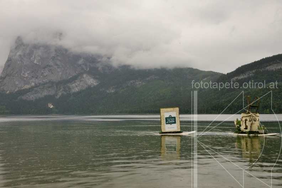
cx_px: 141
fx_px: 274
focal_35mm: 35
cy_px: 94
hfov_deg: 54.4
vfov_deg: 37.9
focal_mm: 35
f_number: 22
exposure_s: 1/200
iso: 1000
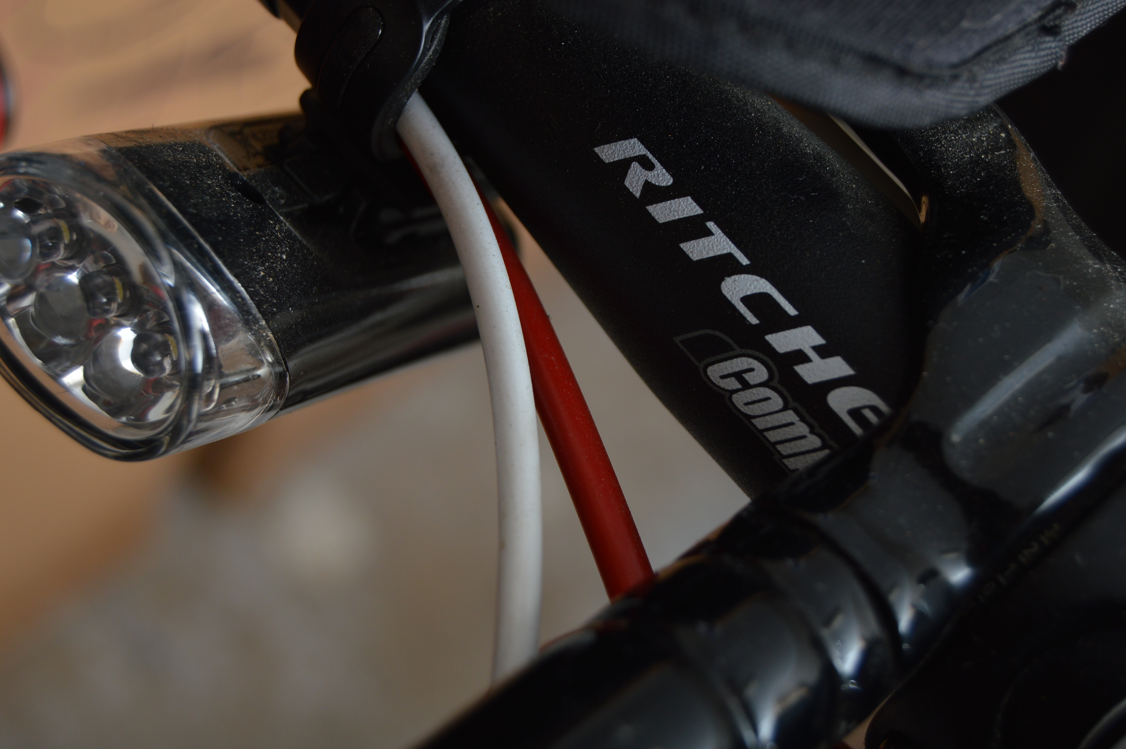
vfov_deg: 19.7
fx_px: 2156
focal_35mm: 69
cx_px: 563
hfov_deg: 29.3
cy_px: 374
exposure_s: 1/200
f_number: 5.3
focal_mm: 46
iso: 200
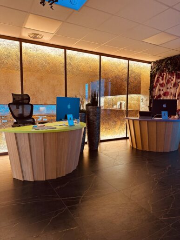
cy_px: 120
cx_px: 90
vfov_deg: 71.6
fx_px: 166
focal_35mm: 24
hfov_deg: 56.8
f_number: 1.78
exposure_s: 1/60
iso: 400
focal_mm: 6.86
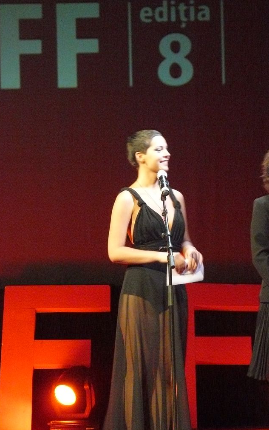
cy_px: 217
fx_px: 1219
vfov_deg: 20.0
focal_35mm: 104
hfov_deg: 12.6
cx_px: 153
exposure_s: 1/15
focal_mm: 16.2
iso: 800
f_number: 3.2
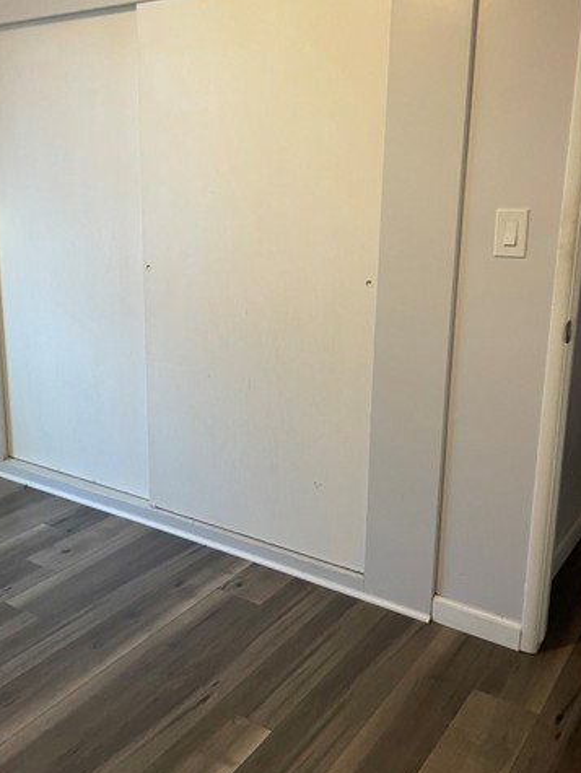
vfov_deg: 52.6
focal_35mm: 35
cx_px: 208
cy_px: 378
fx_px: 782
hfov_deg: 40.4
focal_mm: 4.2
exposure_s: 1/60
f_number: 1.6
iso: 320
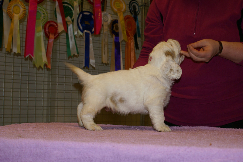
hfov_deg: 37.9
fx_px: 354
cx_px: 122
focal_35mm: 52
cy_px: 81
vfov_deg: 25.7
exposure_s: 1/60
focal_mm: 35
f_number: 5.6
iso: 400
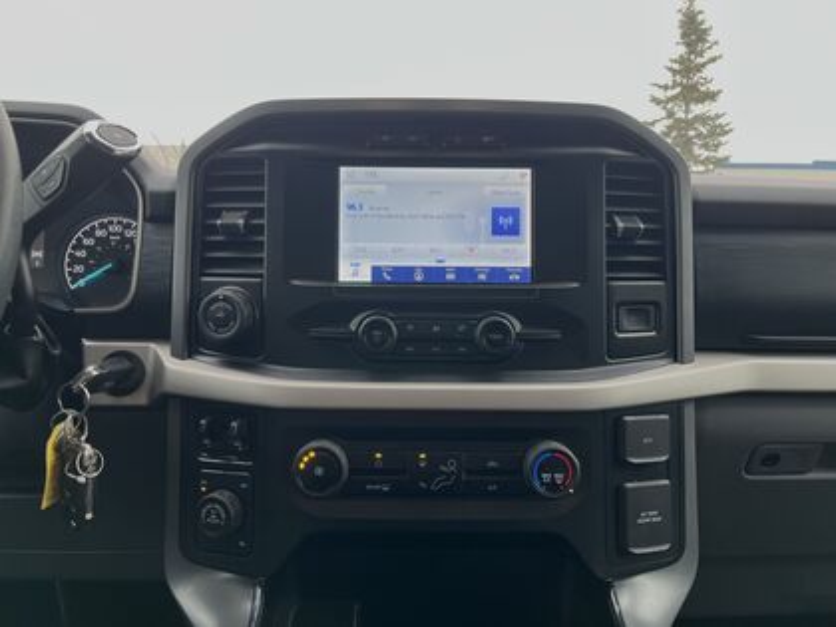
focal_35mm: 26
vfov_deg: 53.1
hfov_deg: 67.3
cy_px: 314
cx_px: 418
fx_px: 628
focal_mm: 5.1
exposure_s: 1/122
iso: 64
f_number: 1.6
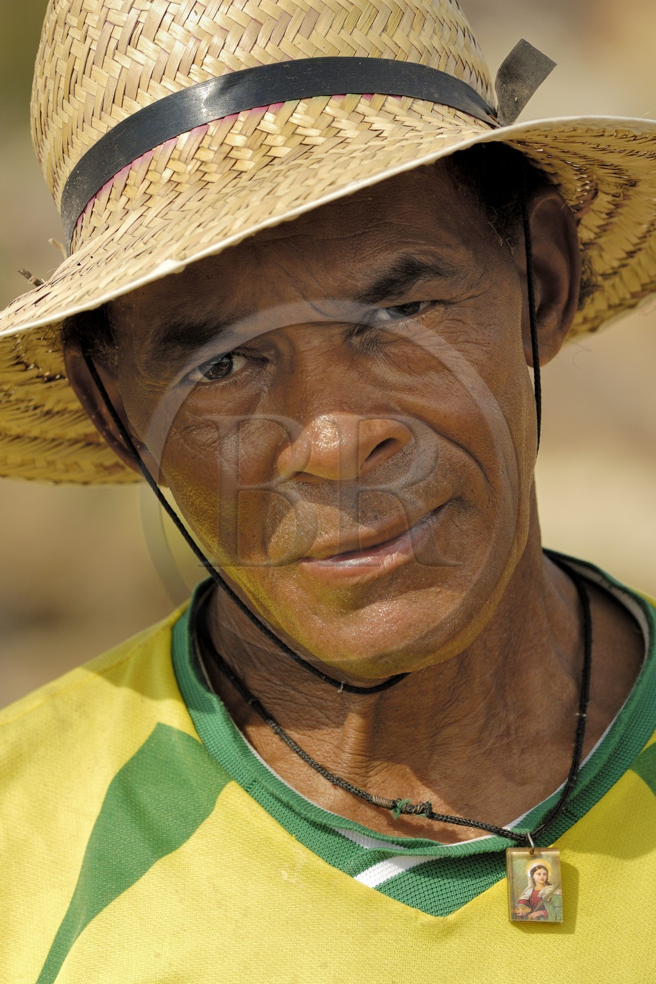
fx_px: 8203
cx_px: 328
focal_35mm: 300
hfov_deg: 4.6
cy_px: 492
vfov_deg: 6.9
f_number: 5.6
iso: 100
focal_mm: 200
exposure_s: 1/400
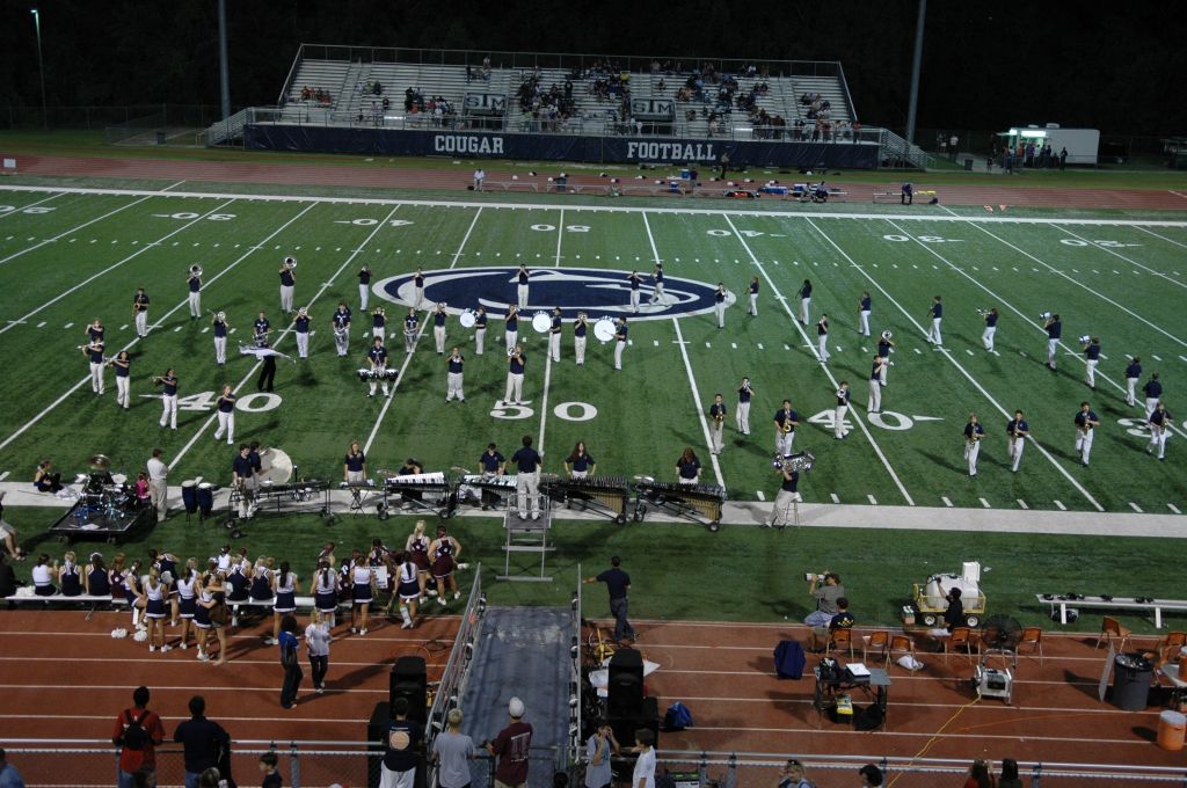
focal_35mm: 45
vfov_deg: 29.8
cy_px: 394
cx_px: 594
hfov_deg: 43.7
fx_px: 1482
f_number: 2.8
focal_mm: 30
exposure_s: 1/60
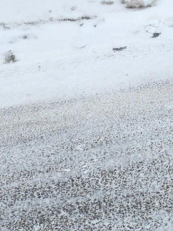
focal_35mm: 109
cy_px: -231
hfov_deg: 12.3
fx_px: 726
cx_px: 322
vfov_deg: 14.8
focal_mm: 5.4
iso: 20
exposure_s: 1/1571
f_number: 1.8
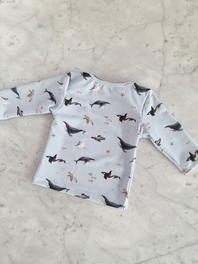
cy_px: 132
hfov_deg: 56.8
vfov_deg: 71.6
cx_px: 99
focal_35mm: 24
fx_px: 183
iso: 160
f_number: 1.8
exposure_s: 1/50
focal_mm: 6.7
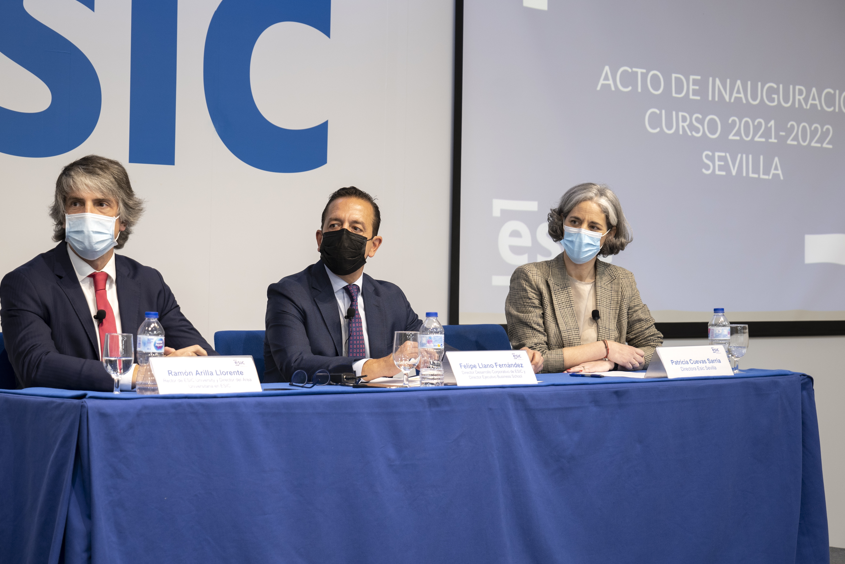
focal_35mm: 85
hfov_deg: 23.9
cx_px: 367
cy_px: 295
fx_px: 1995
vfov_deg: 16.1
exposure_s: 1/50
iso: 800
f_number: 4
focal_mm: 71
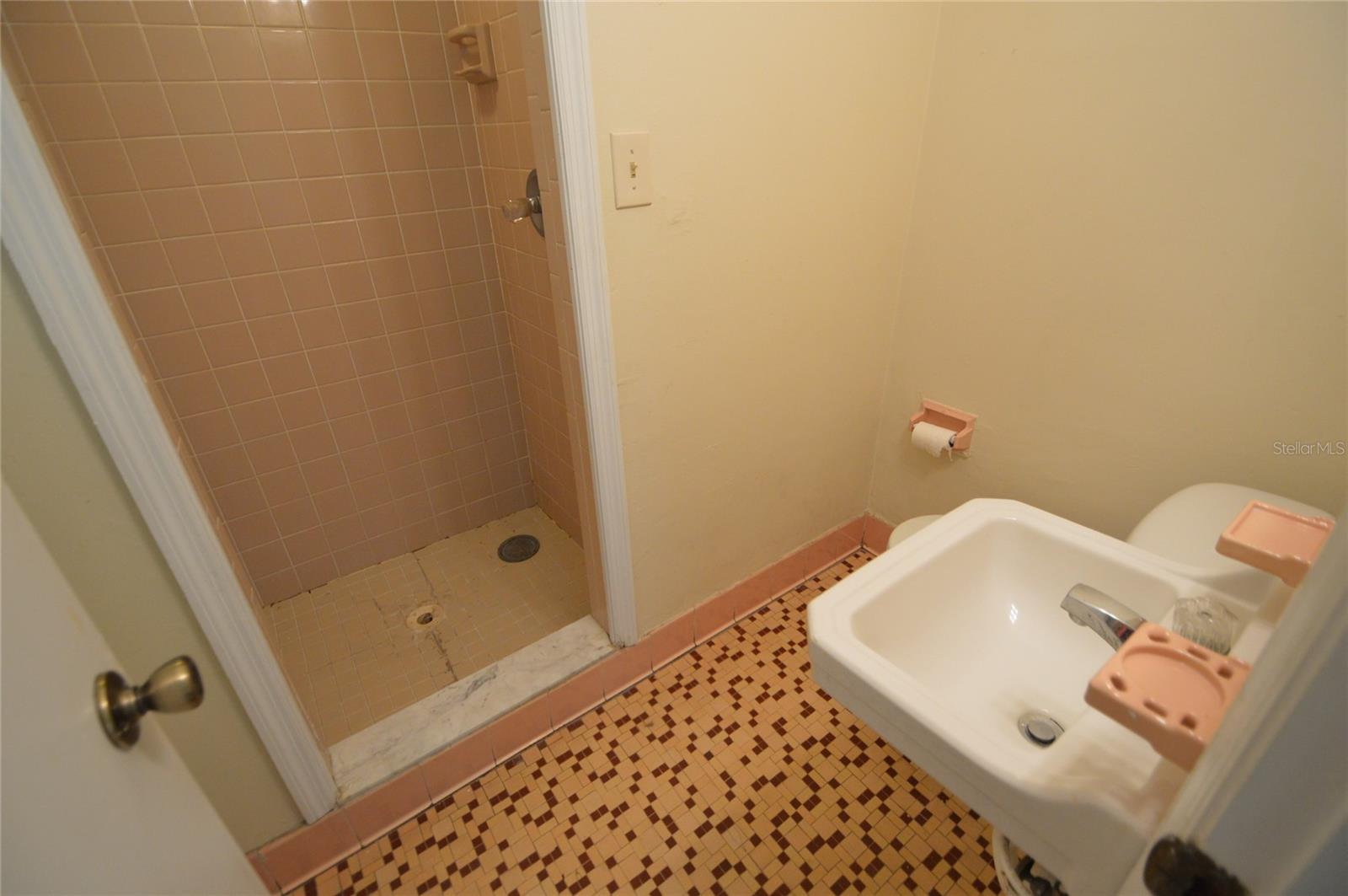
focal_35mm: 15
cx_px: 674
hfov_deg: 100.5
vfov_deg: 77.2
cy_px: 448
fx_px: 561
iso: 1000
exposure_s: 1/60
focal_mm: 10
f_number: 3.5
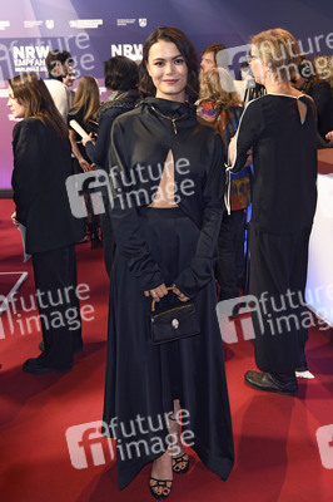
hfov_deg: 38.8
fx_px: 473
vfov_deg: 55.8
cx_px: 166
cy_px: 251
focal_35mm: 34
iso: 1250
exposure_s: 1/125
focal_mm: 34
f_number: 5
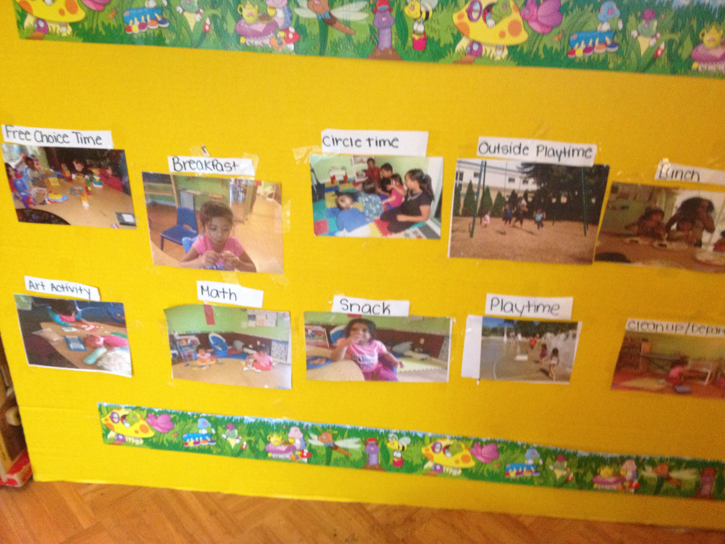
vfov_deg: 40.7
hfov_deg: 52.6
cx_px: 362
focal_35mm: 35
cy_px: 272
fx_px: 733
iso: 400
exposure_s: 1/17
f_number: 2.4
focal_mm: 4.28
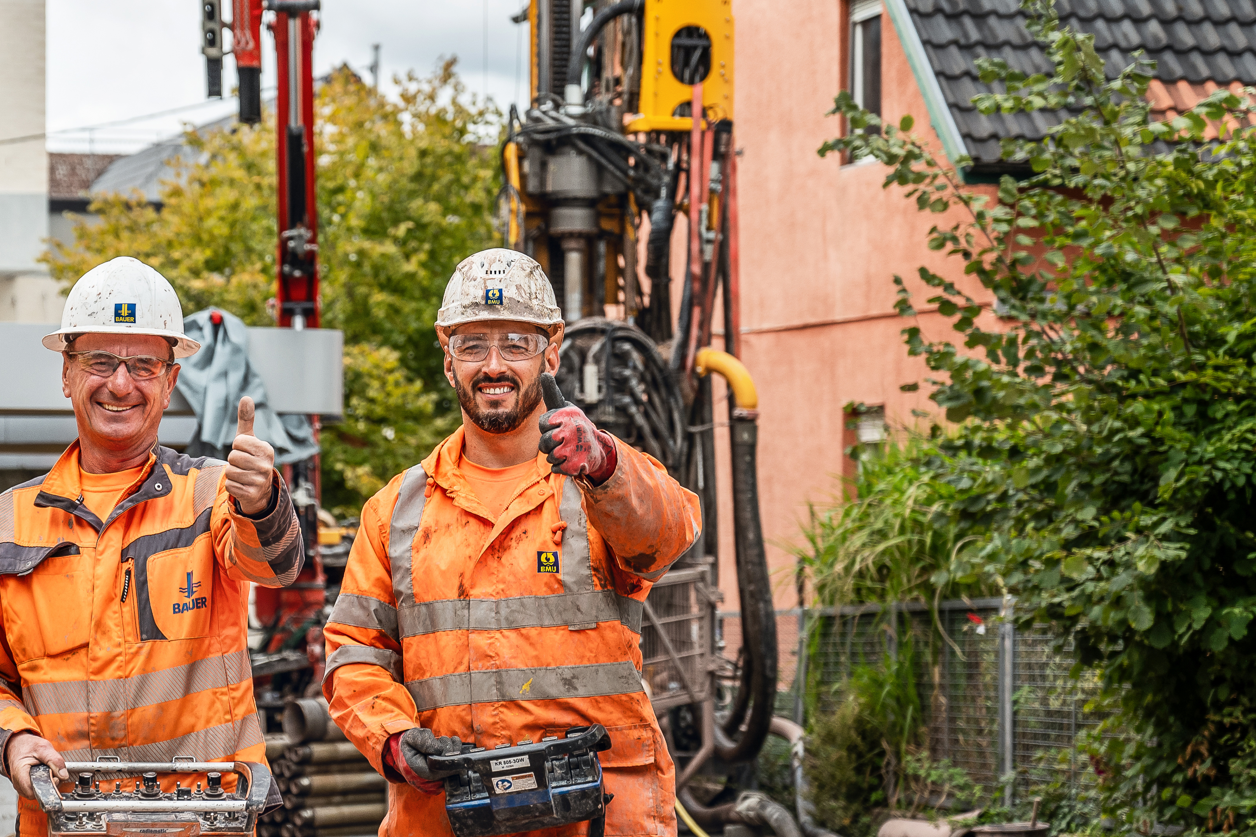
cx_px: 287
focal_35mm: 116
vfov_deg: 11.8
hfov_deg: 17.5
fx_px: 4047
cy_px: 398
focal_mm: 62
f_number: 4
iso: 250
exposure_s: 1/1250
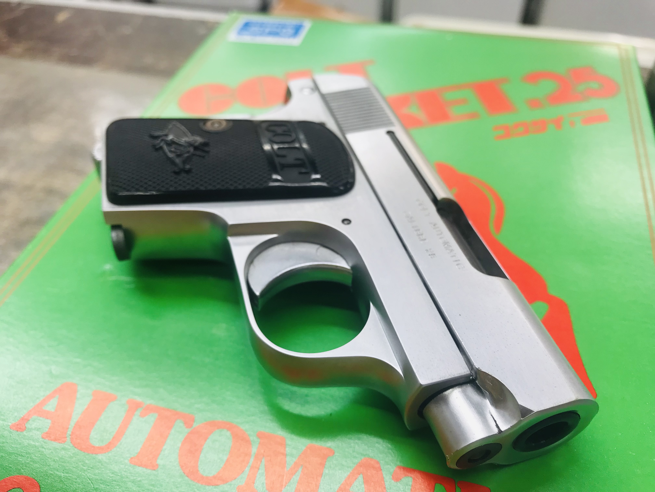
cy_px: 246
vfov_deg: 49.7
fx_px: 530
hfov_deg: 63.4
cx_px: 328
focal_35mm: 28
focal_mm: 3.99
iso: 25
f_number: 1.8
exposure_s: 1/50
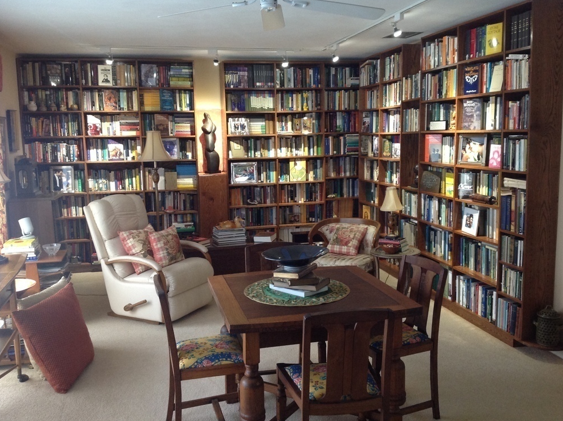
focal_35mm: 36
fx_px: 585
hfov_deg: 51.4
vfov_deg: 39.6
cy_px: 212
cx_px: 287
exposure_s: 1/15
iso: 160
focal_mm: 4.28
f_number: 2.4
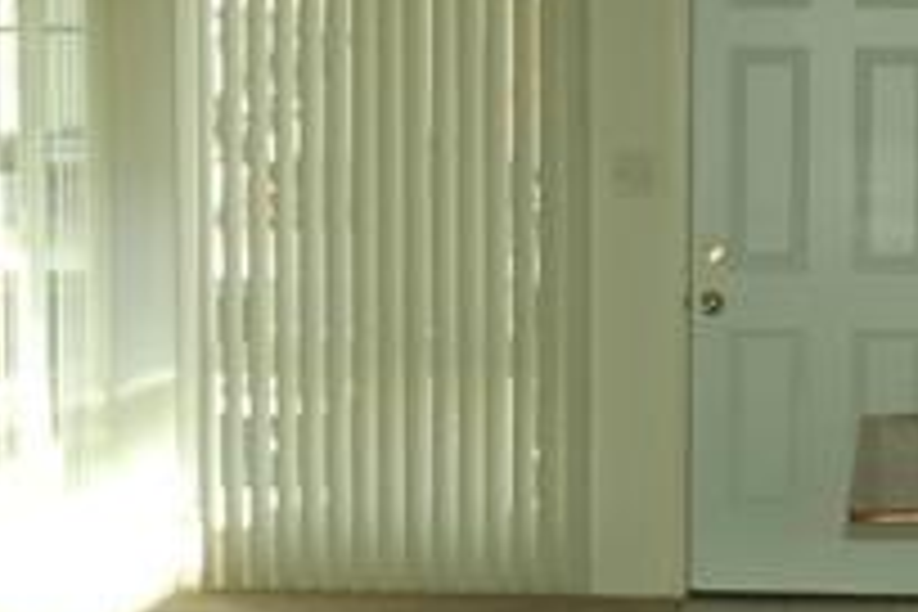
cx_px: 567
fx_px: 2998
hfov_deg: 17.4
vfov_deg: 11.7
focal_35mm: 118
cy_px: 256
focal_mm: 25
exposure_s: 1/500
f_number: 5
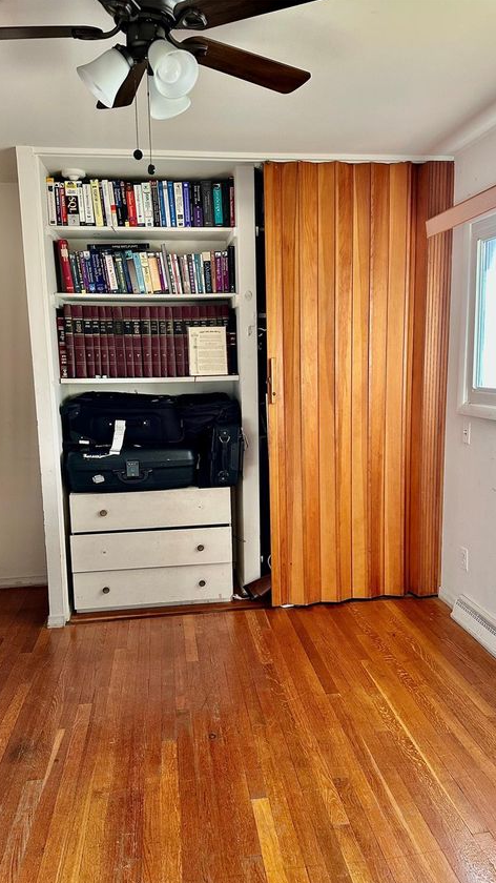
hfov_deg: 42.9
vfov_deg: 69.9
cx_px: 250
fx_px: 632
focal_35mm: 27
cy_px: 453
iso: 250
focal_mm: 6.86
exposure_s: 1/60
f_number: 1.78
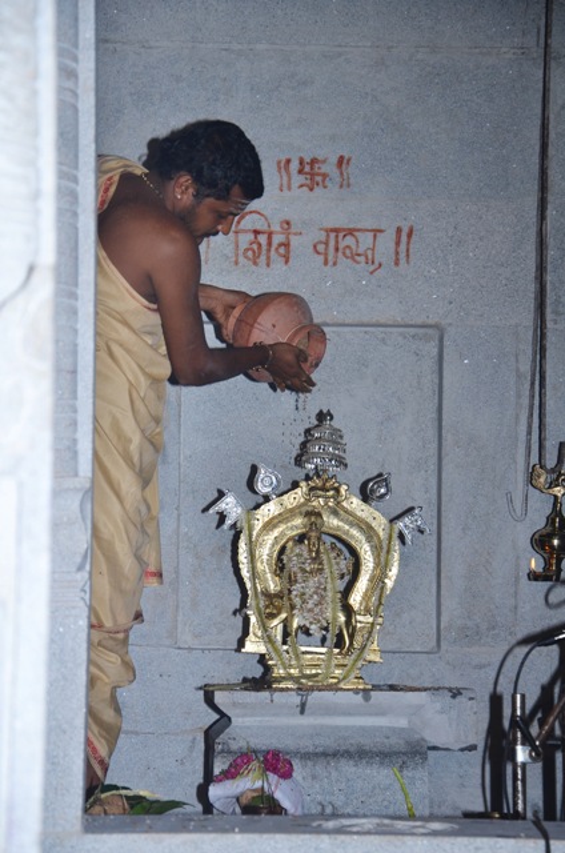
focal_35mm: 120
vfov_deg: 17.1
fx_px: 2837
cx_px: 282
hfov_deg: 11.4
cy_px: 426
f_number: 6.3
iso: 125
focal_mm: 80
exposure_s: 1/125
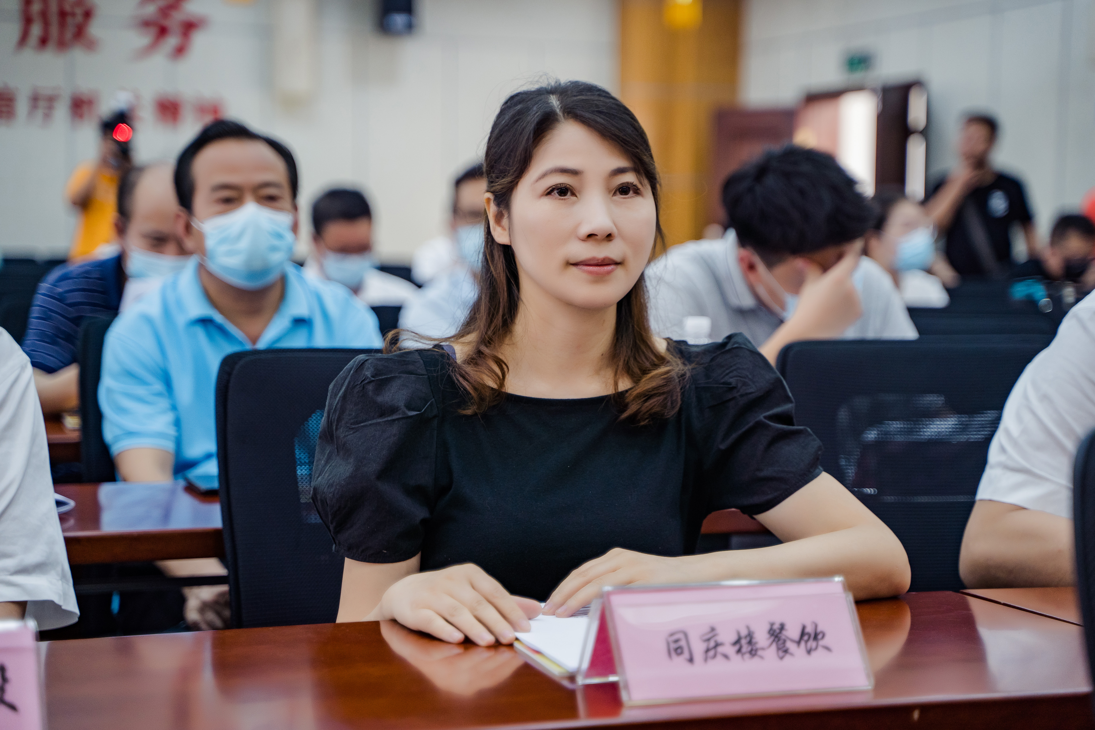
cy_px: 365
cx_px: 548
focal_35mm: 69
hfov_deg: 29.2
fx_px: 2099
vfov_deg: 19.7
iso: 800
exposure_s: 1/200
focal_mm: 69
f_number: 2.8
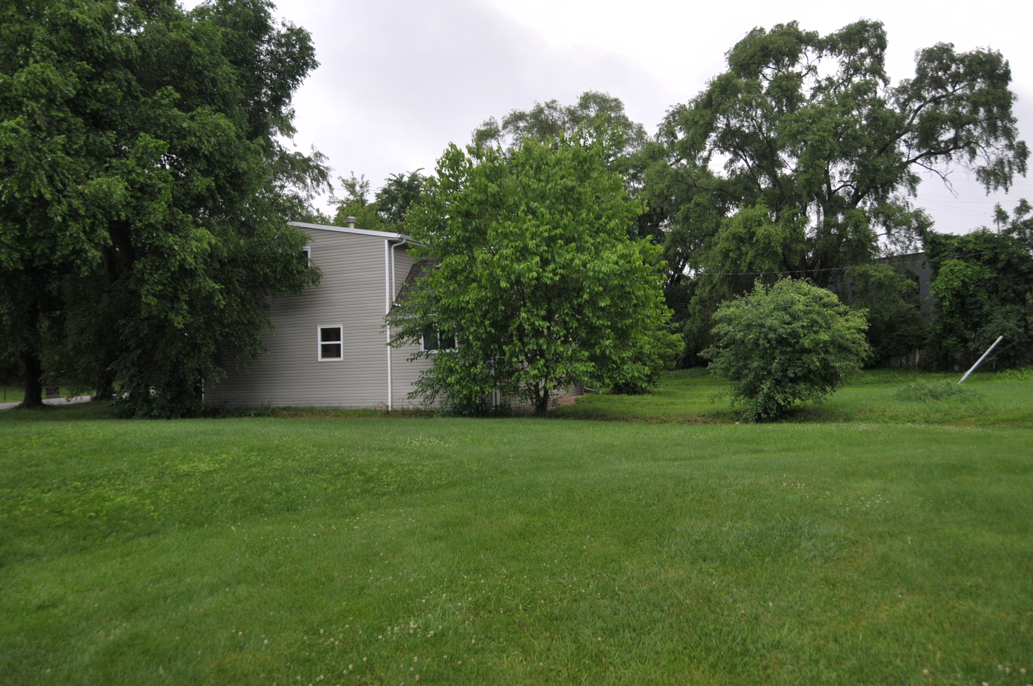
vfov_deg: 43.5
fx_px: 860
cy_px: 343
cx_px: 516
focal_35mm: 30
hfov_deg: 62.0
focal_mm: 20
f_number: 3.5
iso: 500
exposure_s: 1/1600
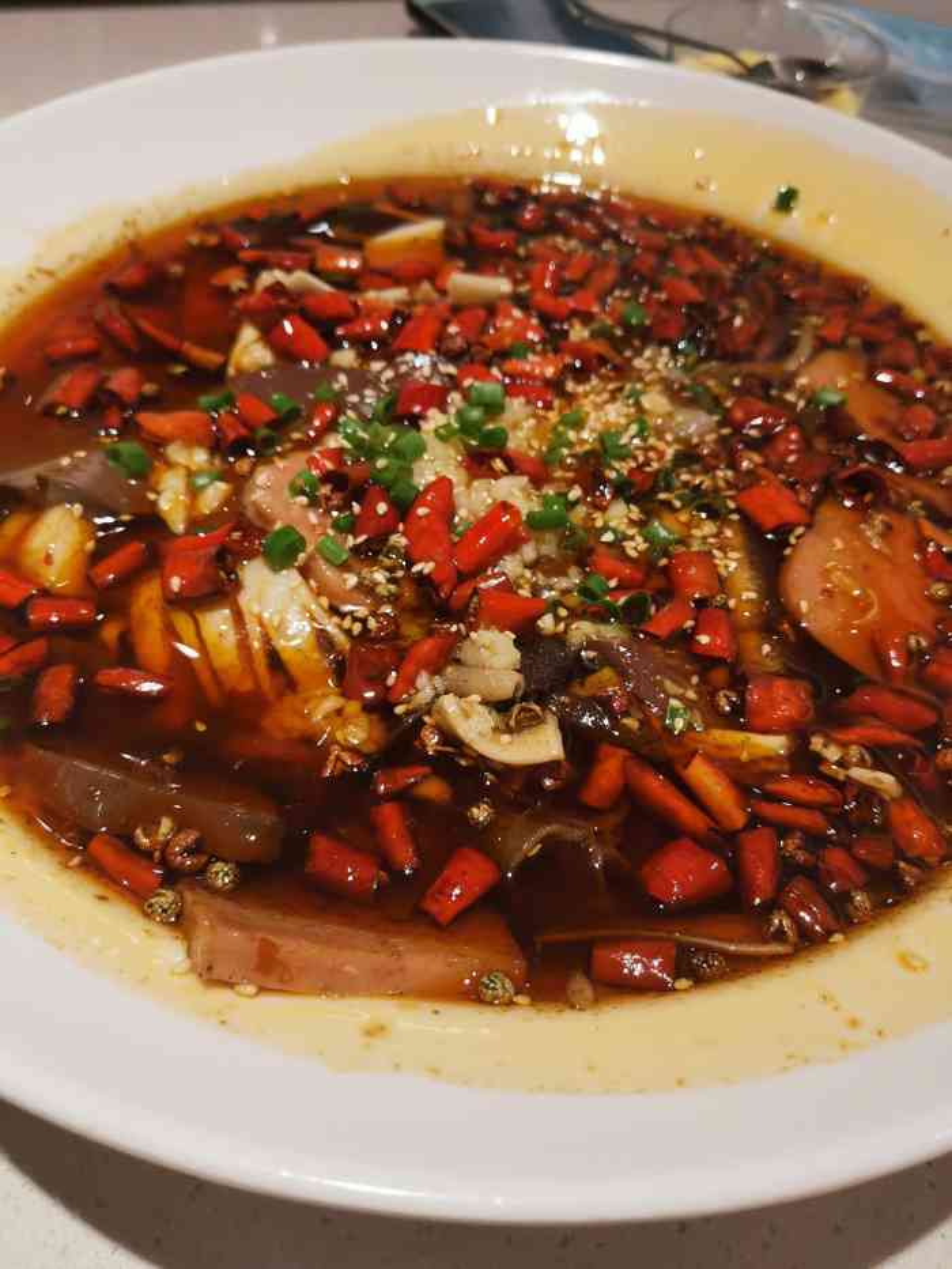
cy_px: 634
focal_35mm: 27
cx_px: 476
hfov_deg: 51.4
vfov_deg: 65.3
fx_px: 990
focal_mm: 3.95
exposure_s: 1/100
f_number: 1.8
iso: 64
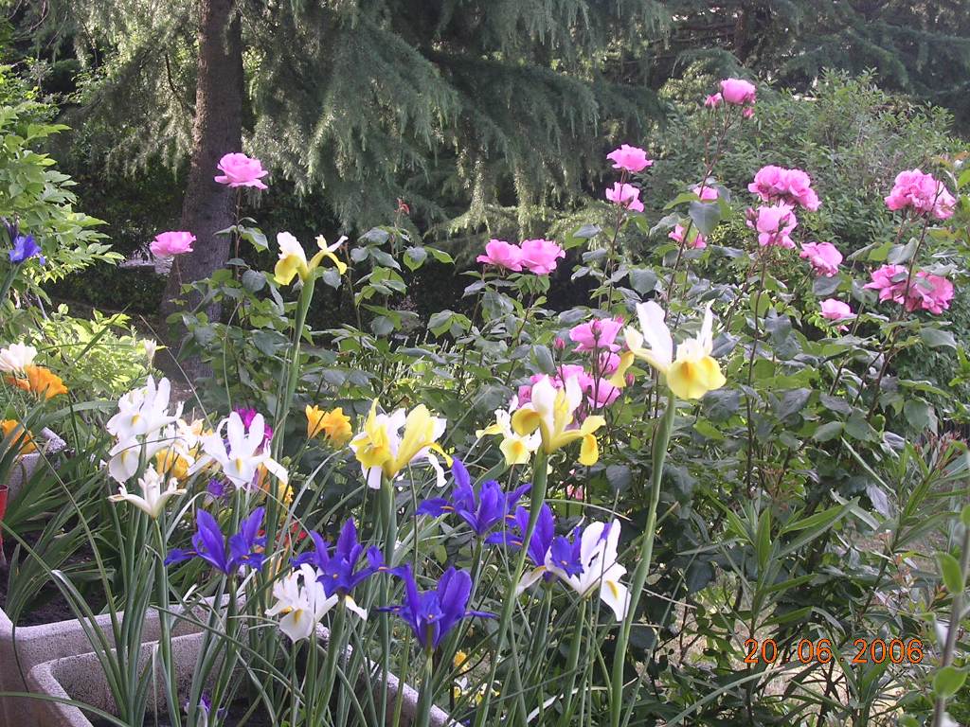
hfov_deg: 30.7
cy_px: 364
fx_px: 1765
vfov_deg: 23.3
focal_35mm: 63
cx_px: 485
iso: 100
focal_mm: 9.6
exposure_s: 1/38.7
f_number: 3.5
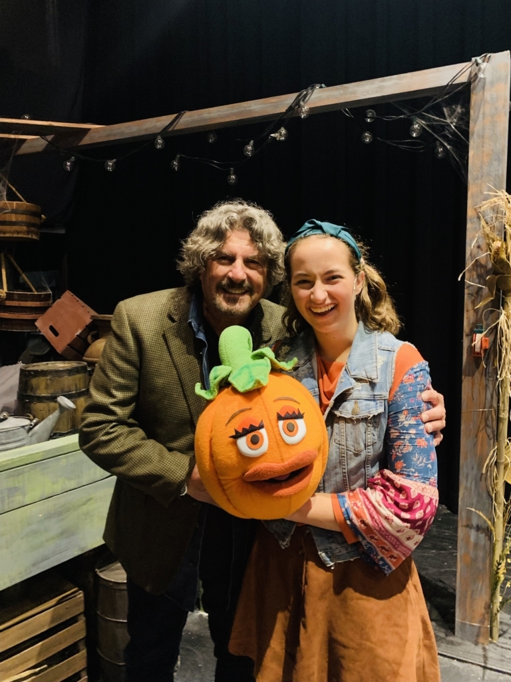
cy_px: 341
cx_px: 256
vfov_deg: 67.3
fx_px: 512
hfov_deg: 53.1
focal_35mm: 26
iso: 640
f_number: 1.8
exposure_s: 1/30
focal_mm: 4.25
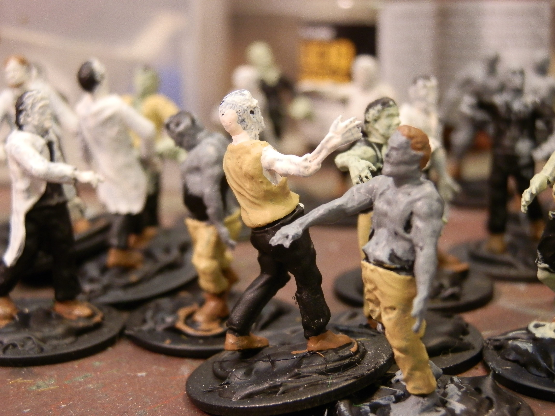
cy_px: 208
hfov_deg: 31.7
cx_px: 278
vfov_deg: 24.0
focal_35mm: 61
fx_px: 978
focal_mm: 10.99
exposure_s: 1/8
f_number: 3.7
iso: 200
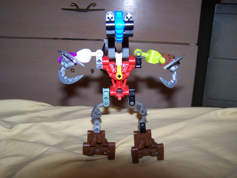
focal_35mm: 38
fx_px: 260
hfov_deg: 49.0
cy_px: 89
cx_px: 118
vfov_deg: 37.7
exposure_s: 1/60
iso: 80
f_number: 2.8
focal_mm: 6.3
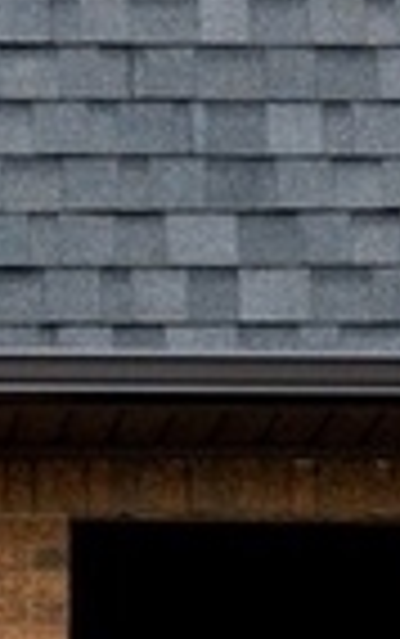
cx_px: -137
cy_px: 891
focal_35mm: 349
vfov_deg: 6.0
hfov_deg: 3.8
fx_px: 6075
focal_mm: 30
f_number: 8
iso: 400
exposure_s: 1/50
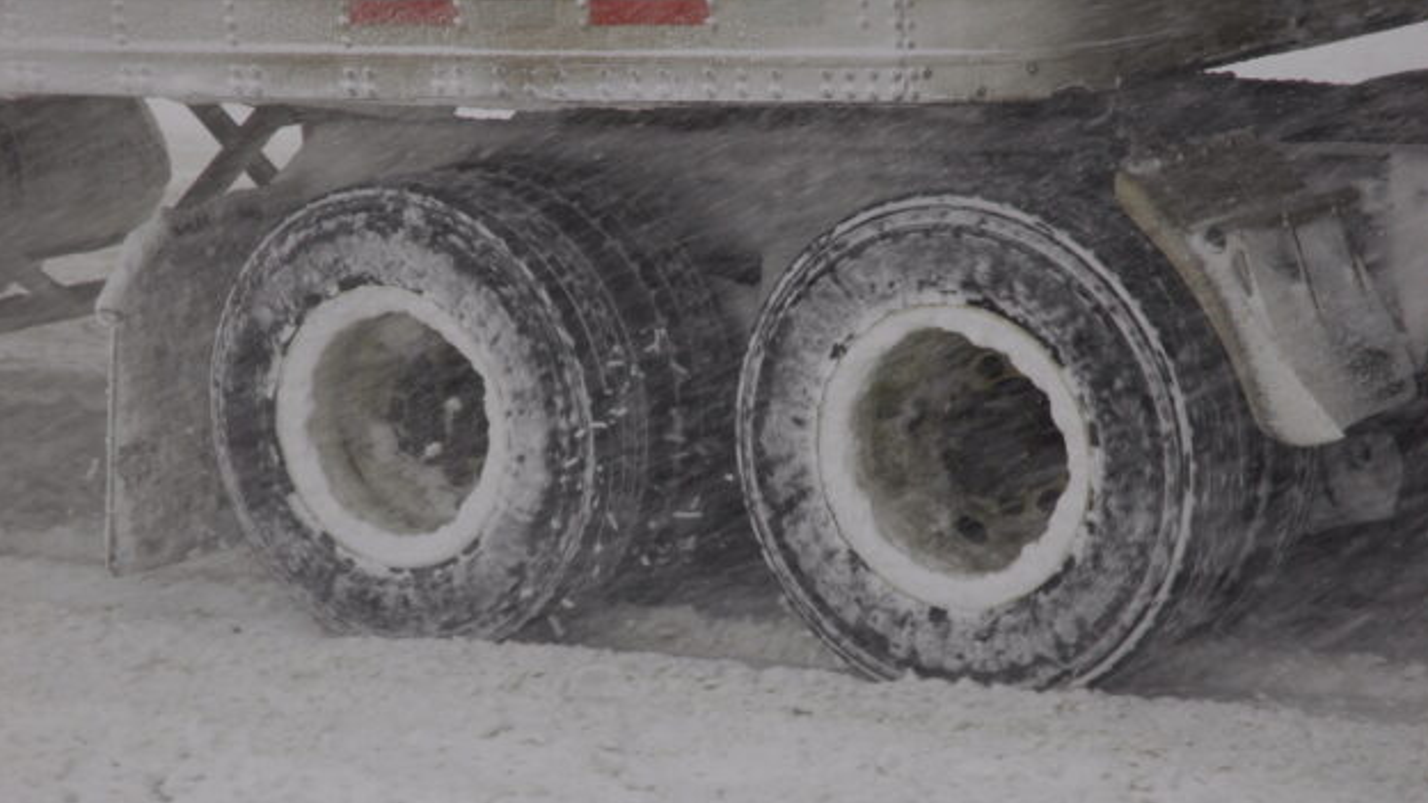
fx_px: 4203
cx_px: 716
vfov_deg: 10.9
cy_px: 440
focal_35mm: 111
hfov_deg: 19.3
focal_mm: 70
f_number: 7.1
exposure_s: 1/200
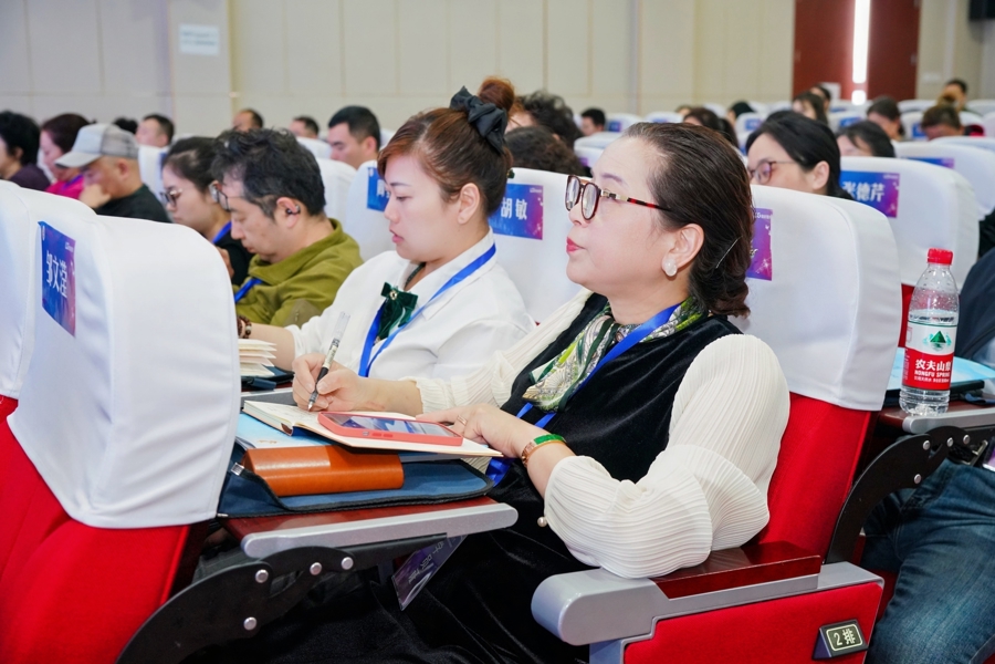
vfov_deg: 32.0
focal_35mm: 42
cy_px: 332
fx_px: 1158
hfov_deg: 46.5
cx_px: 498
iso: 2500
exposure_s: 1/161
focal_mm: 41.9
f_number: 4.5
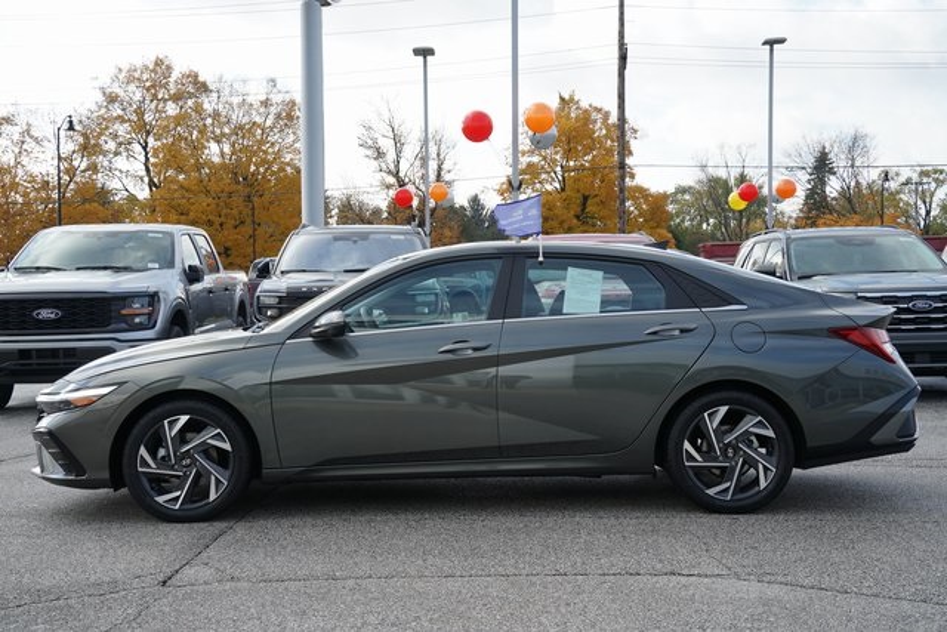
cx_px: 474
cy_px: 316
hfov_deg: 41.1
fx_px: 1263
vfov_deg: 28.1
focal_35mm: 48
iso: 100
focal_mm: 48
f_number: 9
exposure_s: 1/100
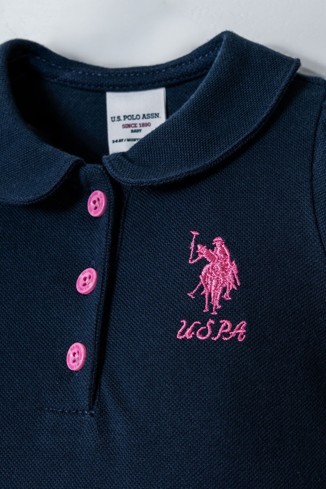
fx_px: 1018
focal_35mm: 75
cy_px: 244
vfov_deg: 27.0
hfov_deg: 18.2
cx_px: 163
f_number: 11
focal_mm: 50
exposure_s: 1/125
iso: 160
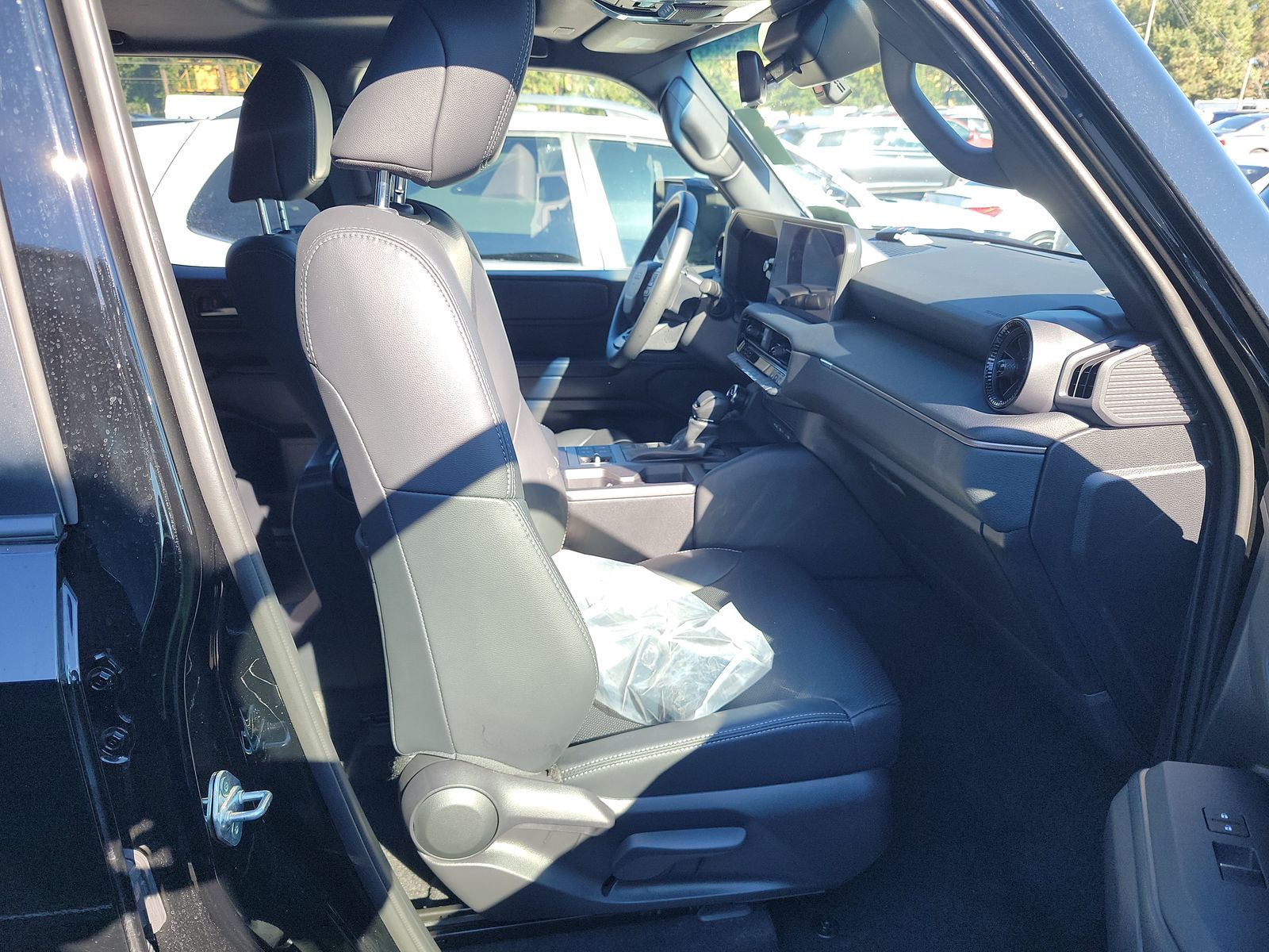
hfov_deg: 71.6
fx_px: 880
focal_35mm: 24
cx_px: 634
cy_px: 476
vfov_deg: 56.8
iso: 81
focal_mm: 6.7
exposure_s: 1/119
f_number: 1.8
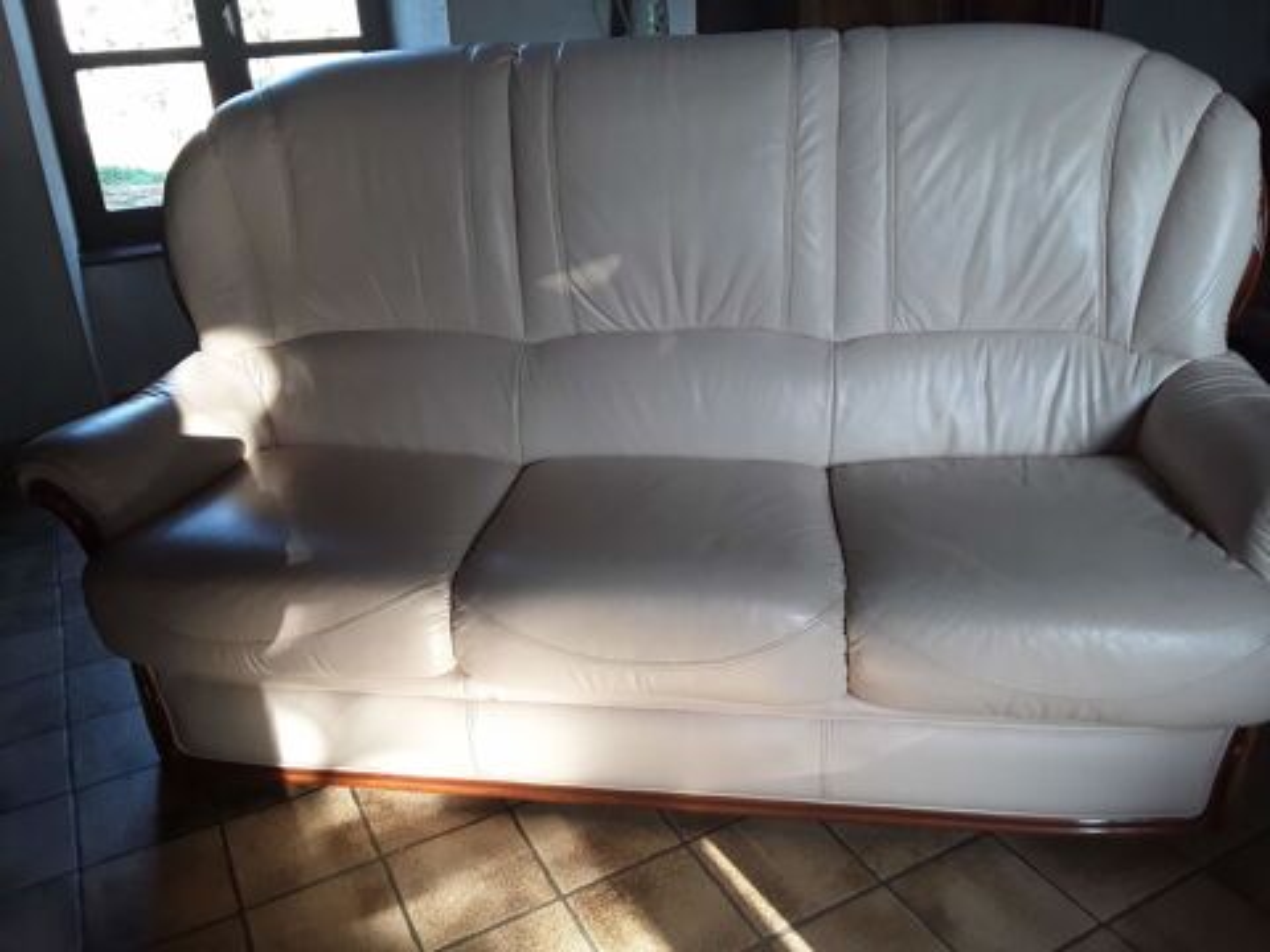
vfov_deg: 51.4
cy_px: 476
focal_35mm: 27
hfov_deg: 65.3
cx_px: 635
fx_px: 991
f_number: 1.9
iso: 50
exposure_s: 1/50
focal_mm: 2.91
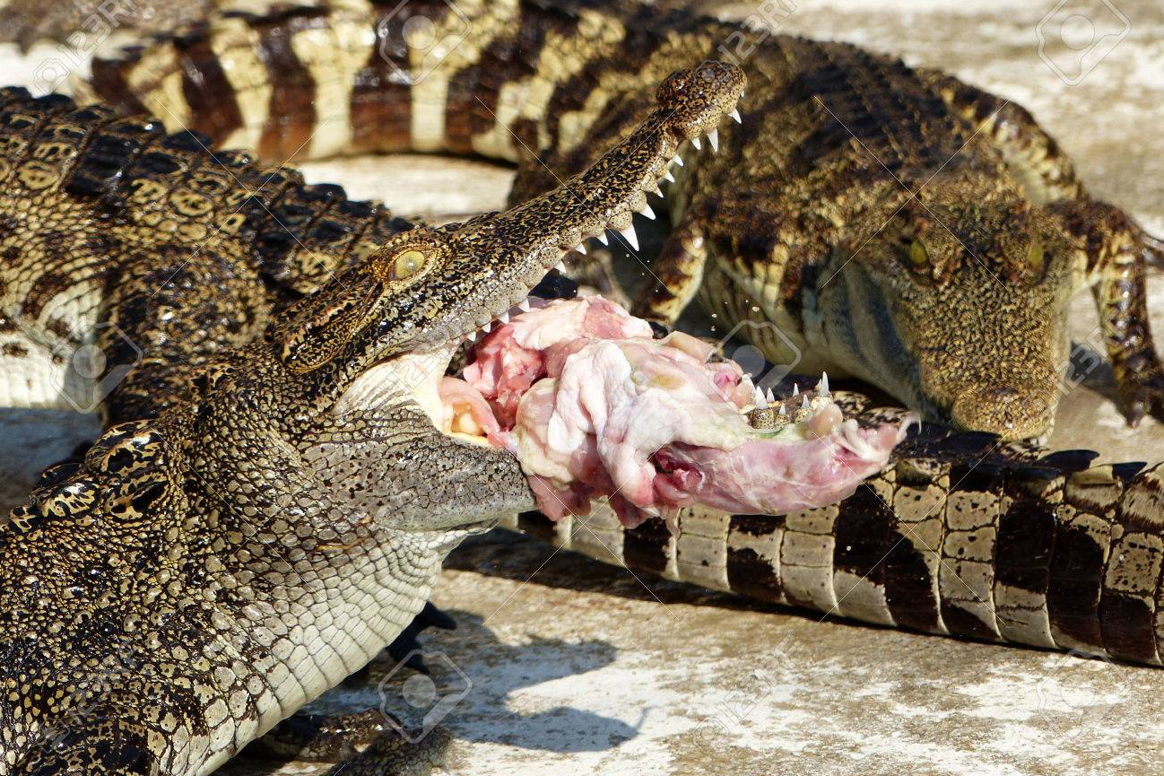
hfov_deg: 5.5
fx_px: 12090
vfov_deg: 3.7
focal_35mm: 374
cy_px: 379
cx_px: 582
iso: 100
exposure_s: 1/2000
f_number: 2.8
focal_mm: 64.6
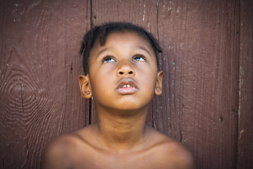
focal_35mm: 450
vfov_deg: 3.1
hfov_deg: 4.6
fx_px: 3162
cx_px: 126
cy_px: 84
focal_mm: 300
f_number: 5.6
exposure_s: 1/500
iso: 1000
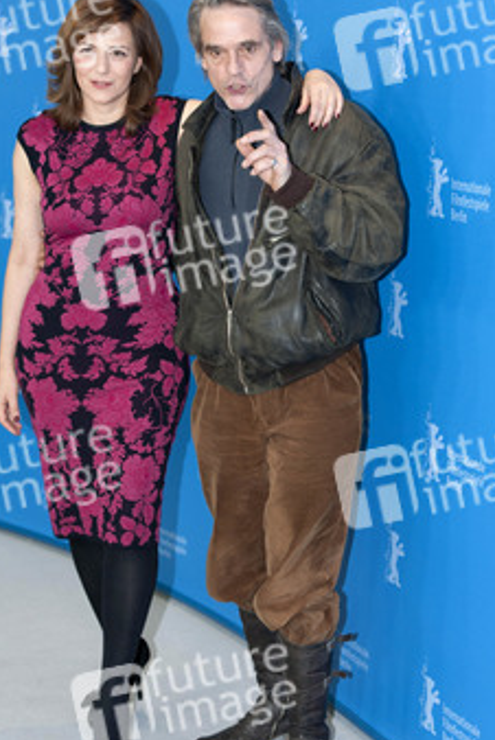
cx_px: 249
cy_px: 368
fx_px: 1996
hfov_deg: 14.1
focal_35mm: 97
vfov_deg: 21.0
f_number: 5
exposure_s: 1/250
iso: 1000
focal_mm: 82
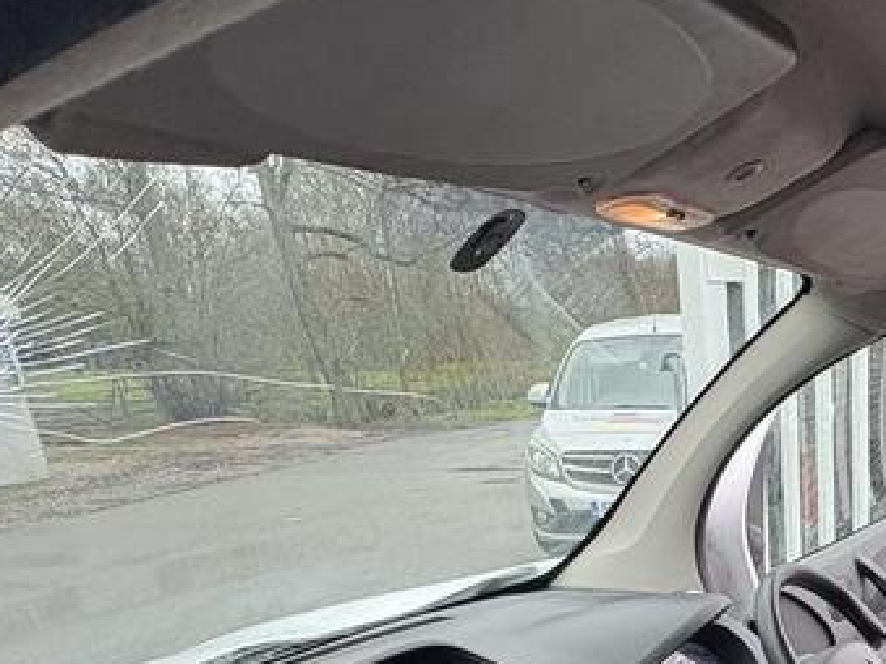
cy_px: 735
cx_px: 844
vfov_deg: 33.5
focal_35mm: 37
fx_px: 947
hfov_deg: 44.3
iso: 64
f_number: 2.2
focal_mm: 2.22
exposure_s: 1/143
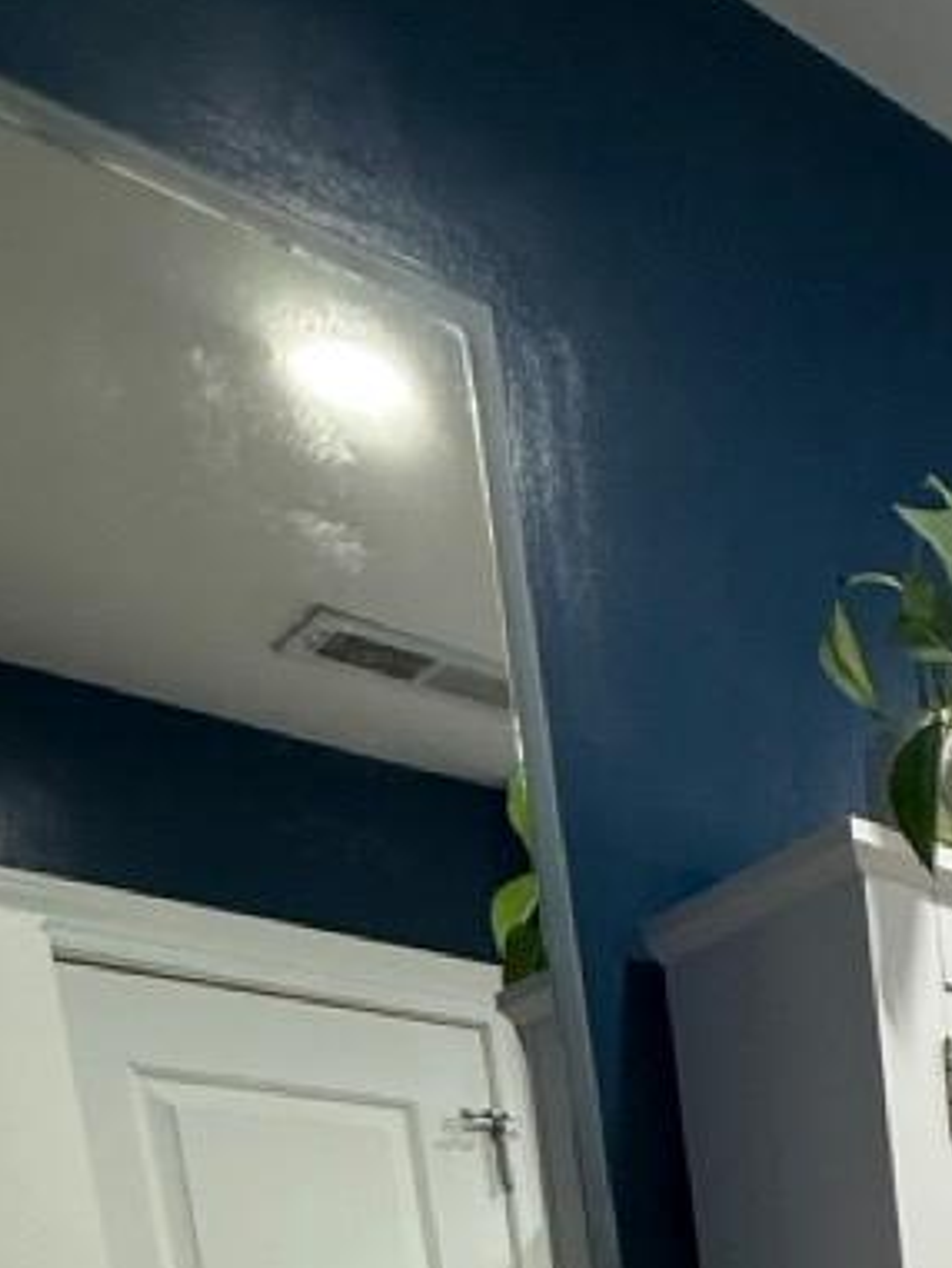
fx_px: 1722
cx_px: 1431
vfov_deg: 28.8
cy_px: 1824
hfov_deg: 24.2
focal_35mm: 47
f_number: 2.2
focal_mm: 2.22
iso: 250
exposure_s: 1/120
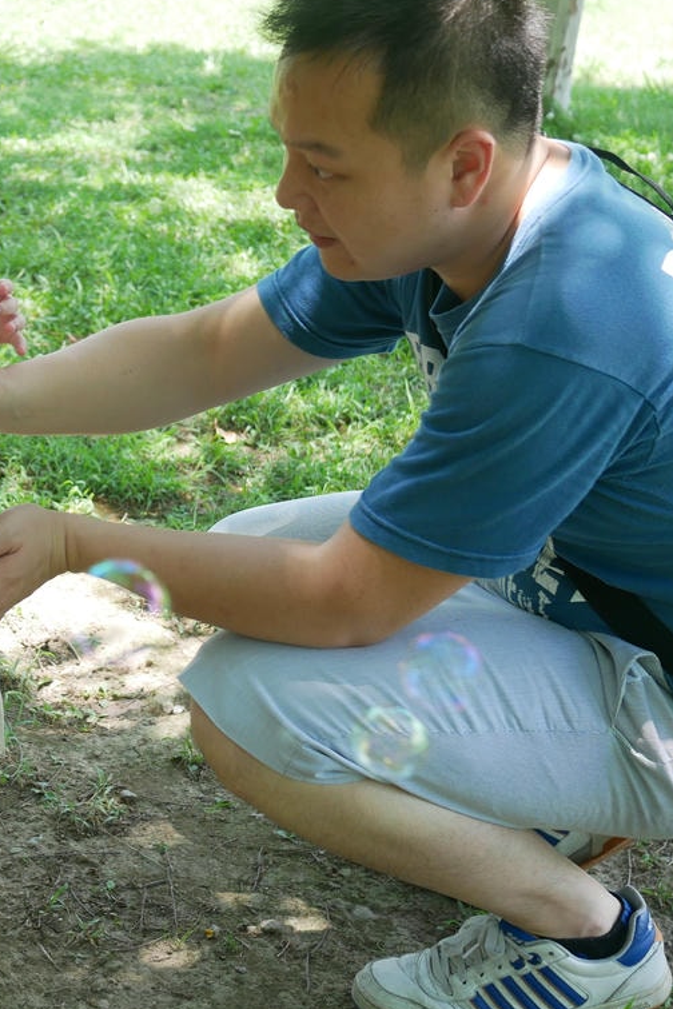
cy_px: 452
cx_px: 97
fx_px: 1851
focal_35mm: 66
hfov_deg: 20.3
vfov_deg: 30.5
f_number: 2.8
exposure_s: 1/320
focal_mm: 20
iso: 200
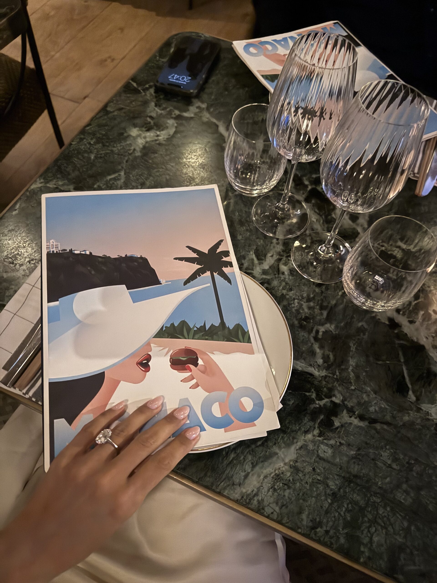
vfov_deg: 71.6
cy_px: 292
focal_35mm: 24
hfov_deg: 56.8
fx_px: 404
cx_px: 218
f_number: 1.78
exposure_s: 1/13
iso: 1250
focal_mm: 6.76
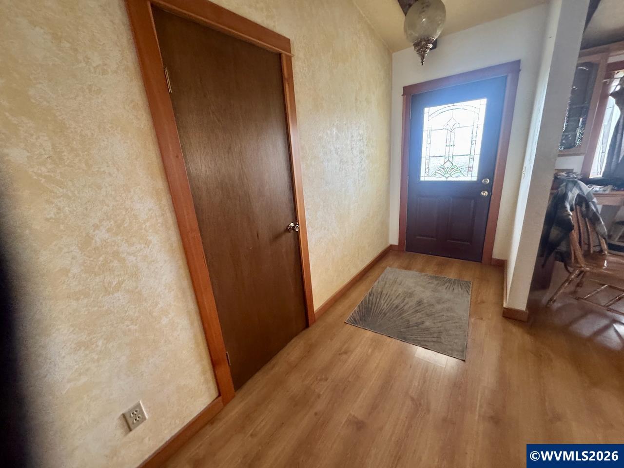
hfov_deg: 102.1
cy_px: 234
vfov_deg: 85.7
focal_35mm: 14
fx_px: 252
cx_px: 312
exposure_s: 1/60
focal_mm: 2.22
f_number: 2.2
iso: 320
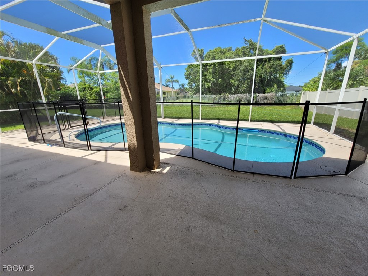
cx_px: 184
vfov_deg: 89.9
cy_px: 138
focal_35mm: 13
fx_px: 138
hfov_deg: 106.2
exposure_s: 1/619
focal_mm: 2.2
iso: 64
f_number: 2.2
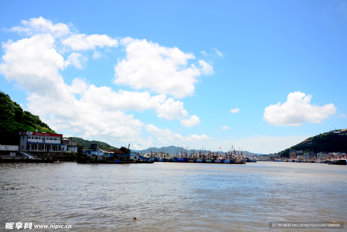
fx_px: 318
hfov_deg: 57.2
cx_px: 174
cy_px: 116
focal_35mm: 33
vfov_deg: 40.0
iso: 100
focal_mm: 22
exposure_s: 1/400
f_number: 5
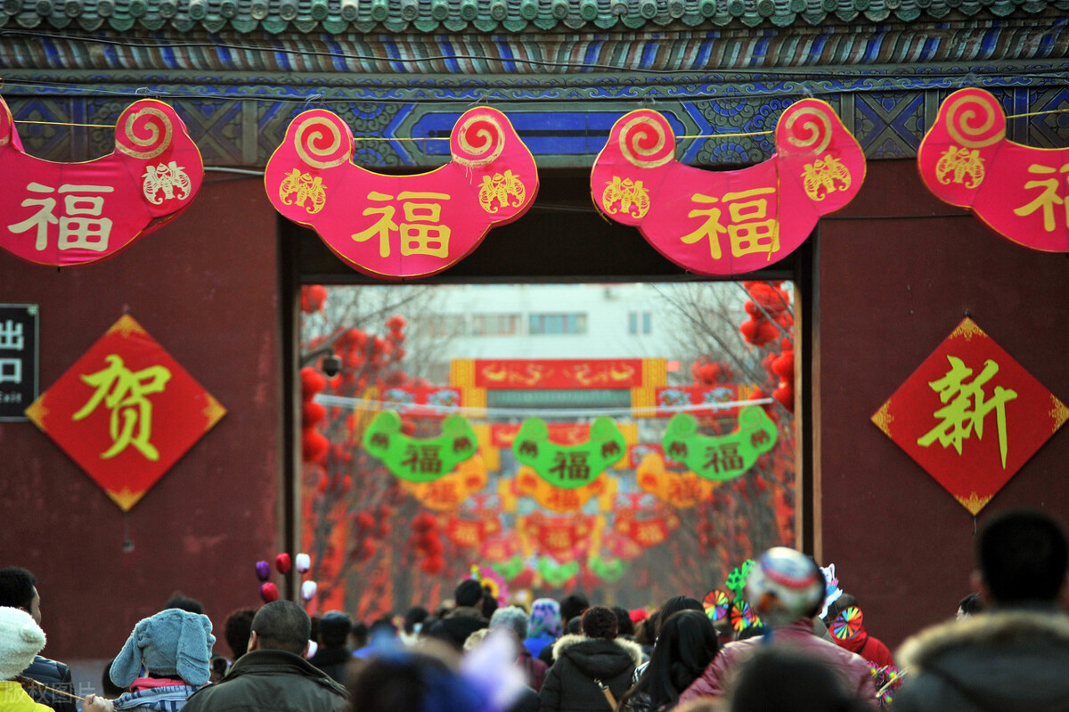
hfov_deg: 10.3
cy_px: 356
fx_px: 5936
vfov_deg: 6.9
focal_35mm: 200
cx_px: 534
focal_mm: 200
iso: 800
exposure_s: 1/400
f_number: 4
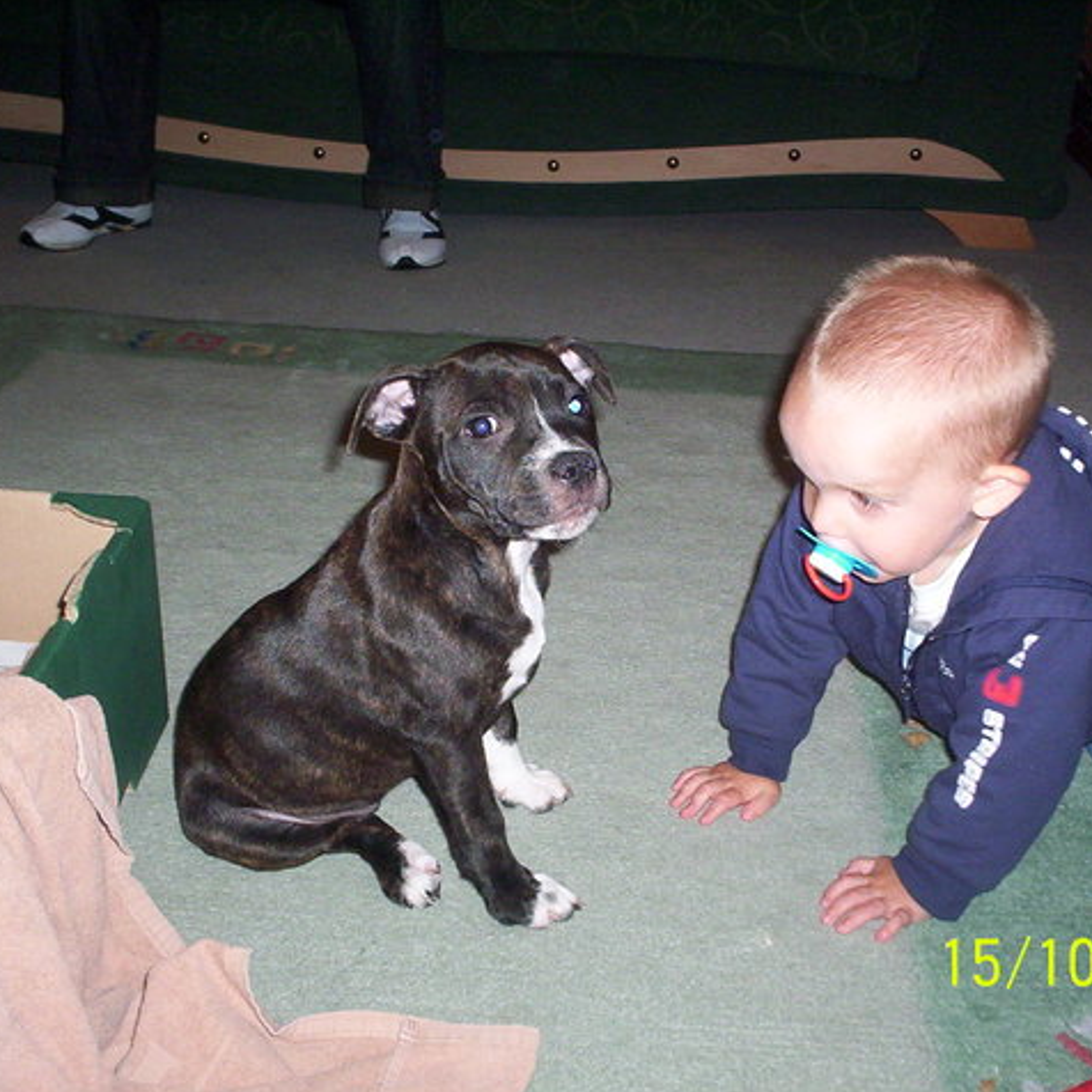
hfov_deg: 37.5
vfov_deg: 37.6
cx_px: 603
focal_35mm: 45
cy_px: 548
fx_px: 1606
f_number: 4.5
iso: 140
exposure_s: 1/60
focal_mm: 4.99
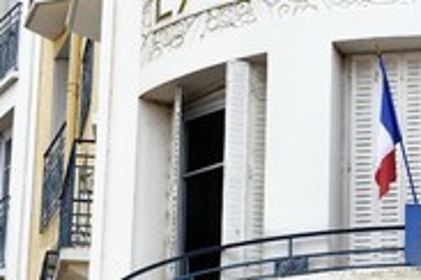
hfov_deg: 9.9
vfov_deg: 6.6
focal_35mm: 207
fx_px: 2421
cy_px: 119
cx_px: 431
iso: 200
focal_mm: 90
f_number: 8
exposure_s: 1/250
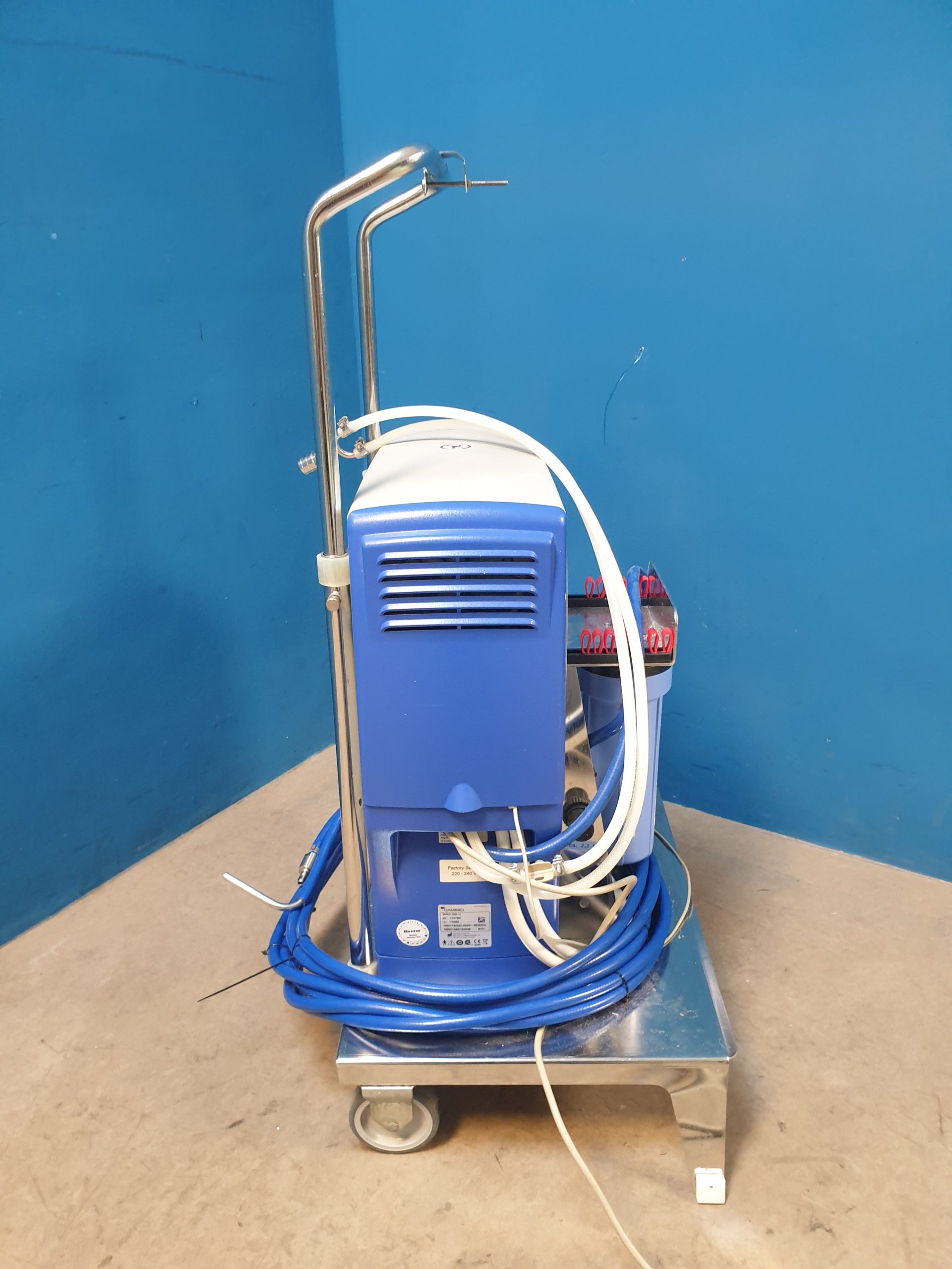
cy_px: 634
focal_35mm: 26
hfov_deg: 53.1
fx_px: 953
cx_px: 476
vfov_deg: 67.3
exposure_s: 1/25
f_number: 2.4
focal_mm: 4.3
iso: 320
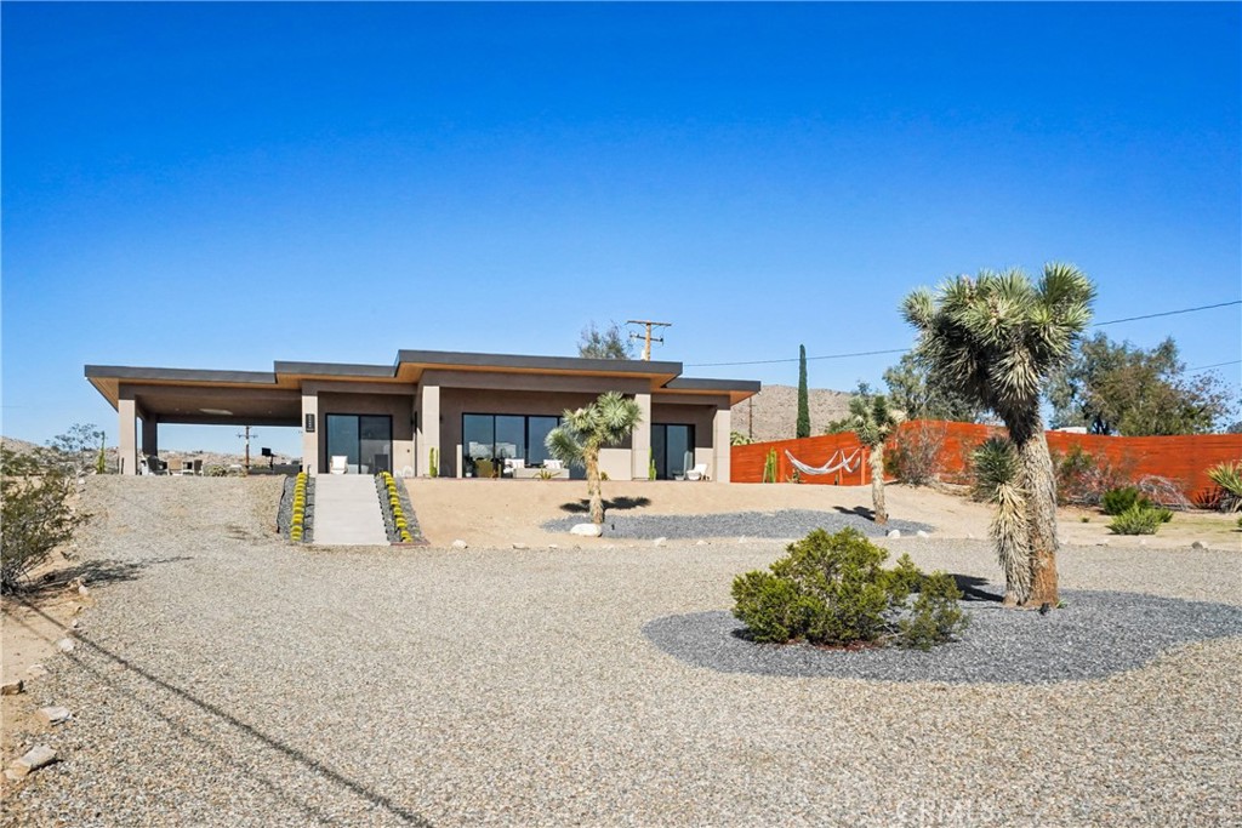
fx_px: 1104
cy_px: 414
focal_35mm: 32
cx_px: 621
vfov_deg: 41.1
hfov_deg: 58.7
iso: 3200
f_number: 16
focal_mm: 32
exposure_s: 1/4000
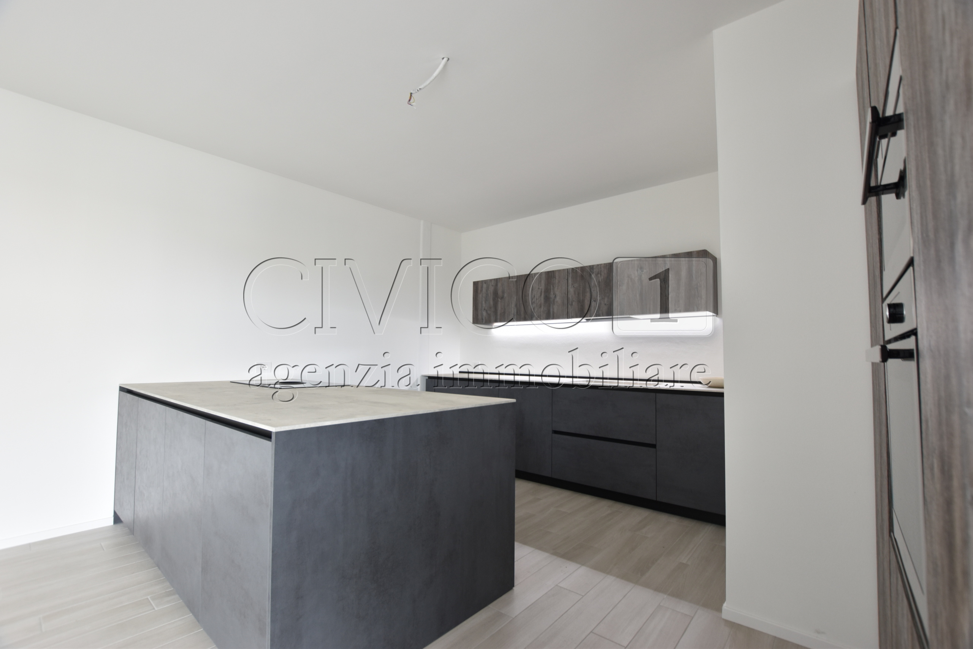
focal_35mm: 15
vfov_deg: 77.3
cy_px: 324
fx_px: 405
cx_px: 486
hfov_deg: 100.4
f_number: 5.6
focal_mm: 10
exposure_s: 1/10
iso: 280
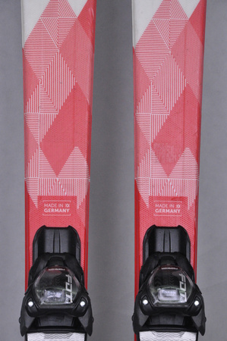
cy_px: 170
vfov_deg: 13.1
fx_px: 1493
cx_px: 114
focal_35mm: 158
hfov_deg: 8.7
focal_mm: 105
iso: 3200
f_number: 9.5
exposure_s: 1/125
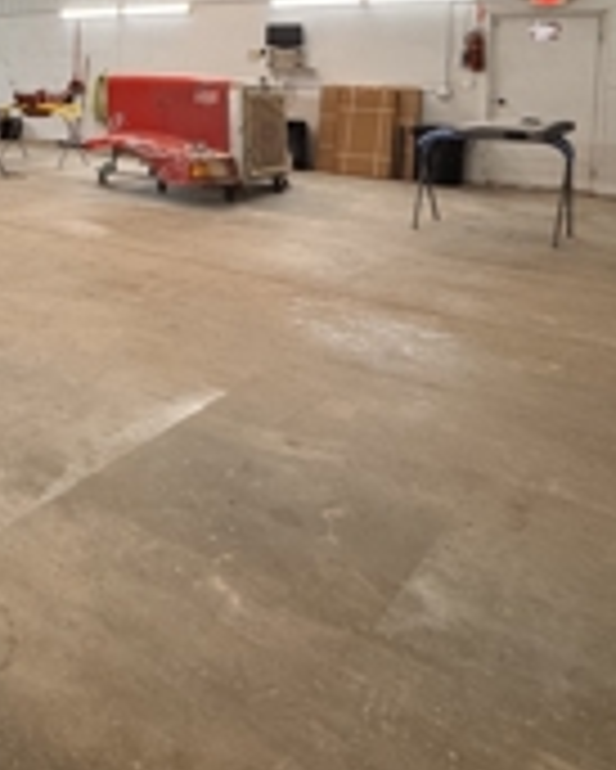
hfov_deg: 37.4
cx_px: -81
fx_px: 729
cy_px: 104
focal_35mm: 32
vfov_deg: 50.5
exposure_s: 1/120
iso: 200
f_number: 2.2
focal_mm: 2.22
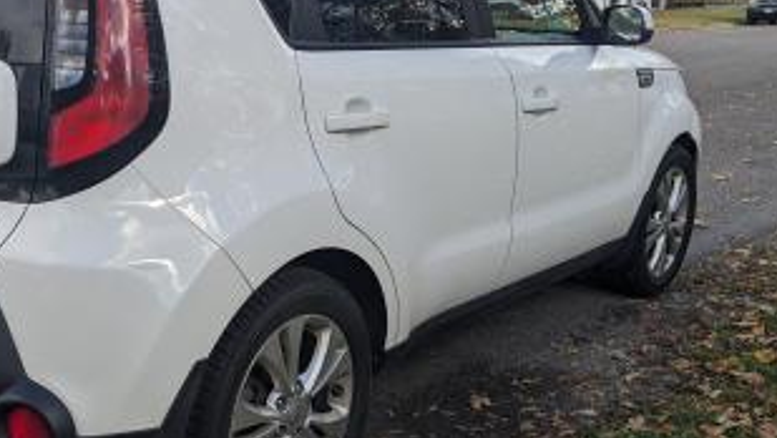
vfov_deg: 24.9
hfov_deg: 42.3
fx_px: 989
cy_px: 204
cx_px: 259
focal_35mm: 48
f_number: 1.73
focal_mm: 4.38
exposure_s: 1/1114
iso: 48
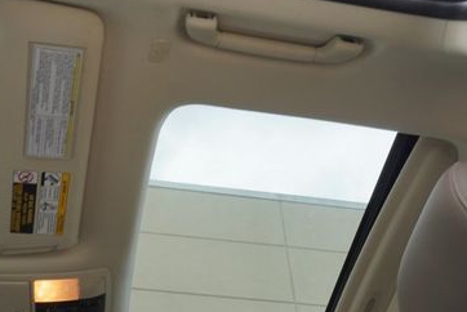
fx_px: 688
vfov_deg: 25.2
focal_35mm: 53
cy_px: 240
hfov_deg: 37.5
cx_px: 212
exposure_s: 1/15
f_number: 13
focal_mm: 20
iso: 160
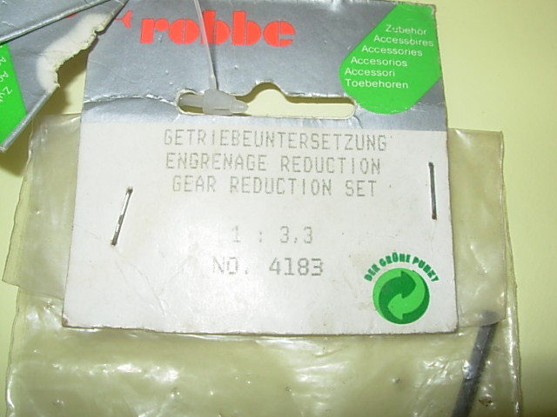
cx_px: 278
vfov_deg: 37.7
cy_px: 208
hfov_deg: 49.0
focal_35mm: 38
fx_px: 611
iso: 50
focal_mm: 6.3
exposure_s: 1/32
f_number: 4.9
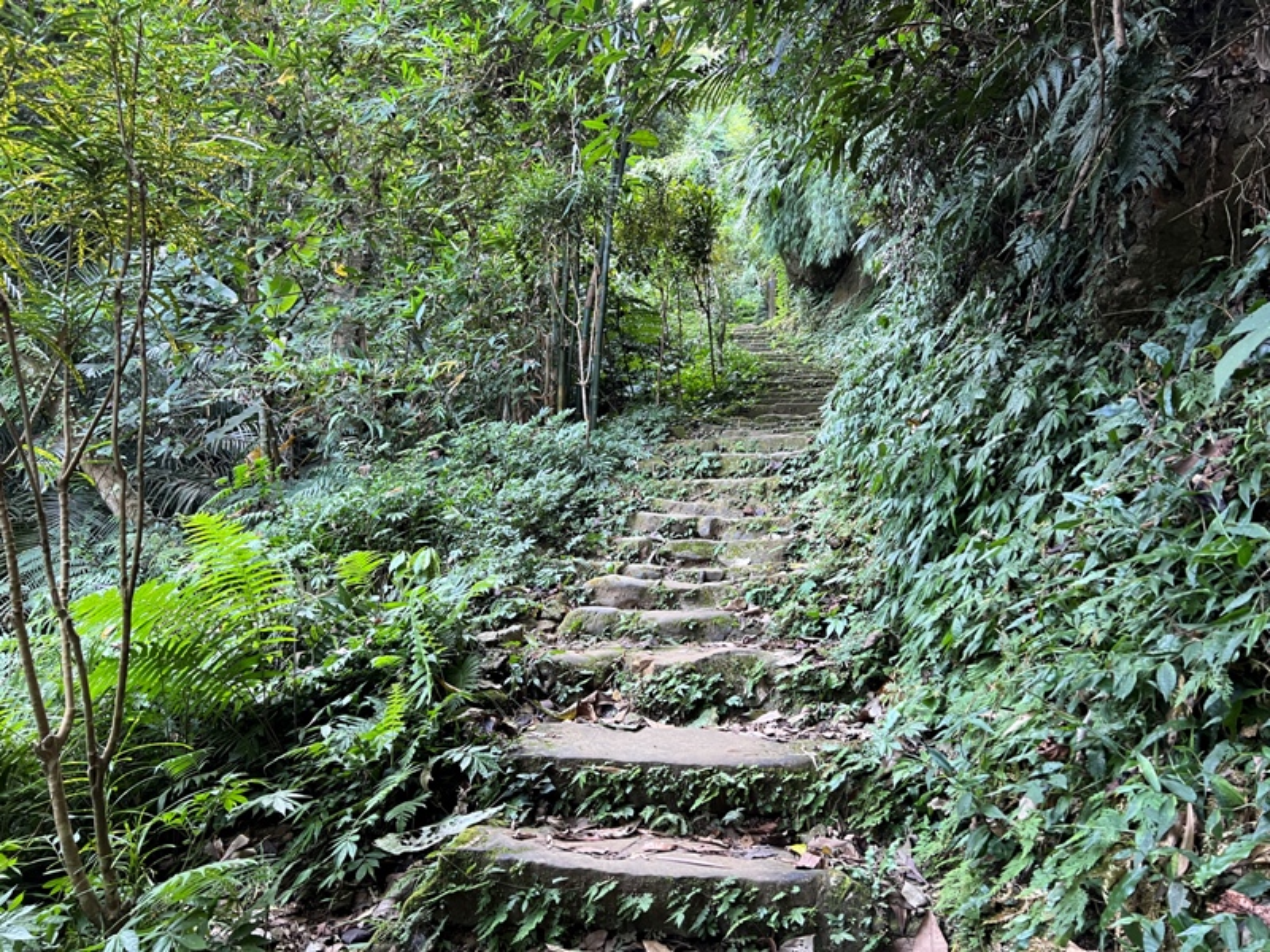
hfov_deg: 67.3
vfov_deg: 53.1
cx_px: 635
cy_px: 476
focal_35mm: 26
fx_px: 954
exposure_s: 1/60
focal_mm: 5.7
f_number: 1.5
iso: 160
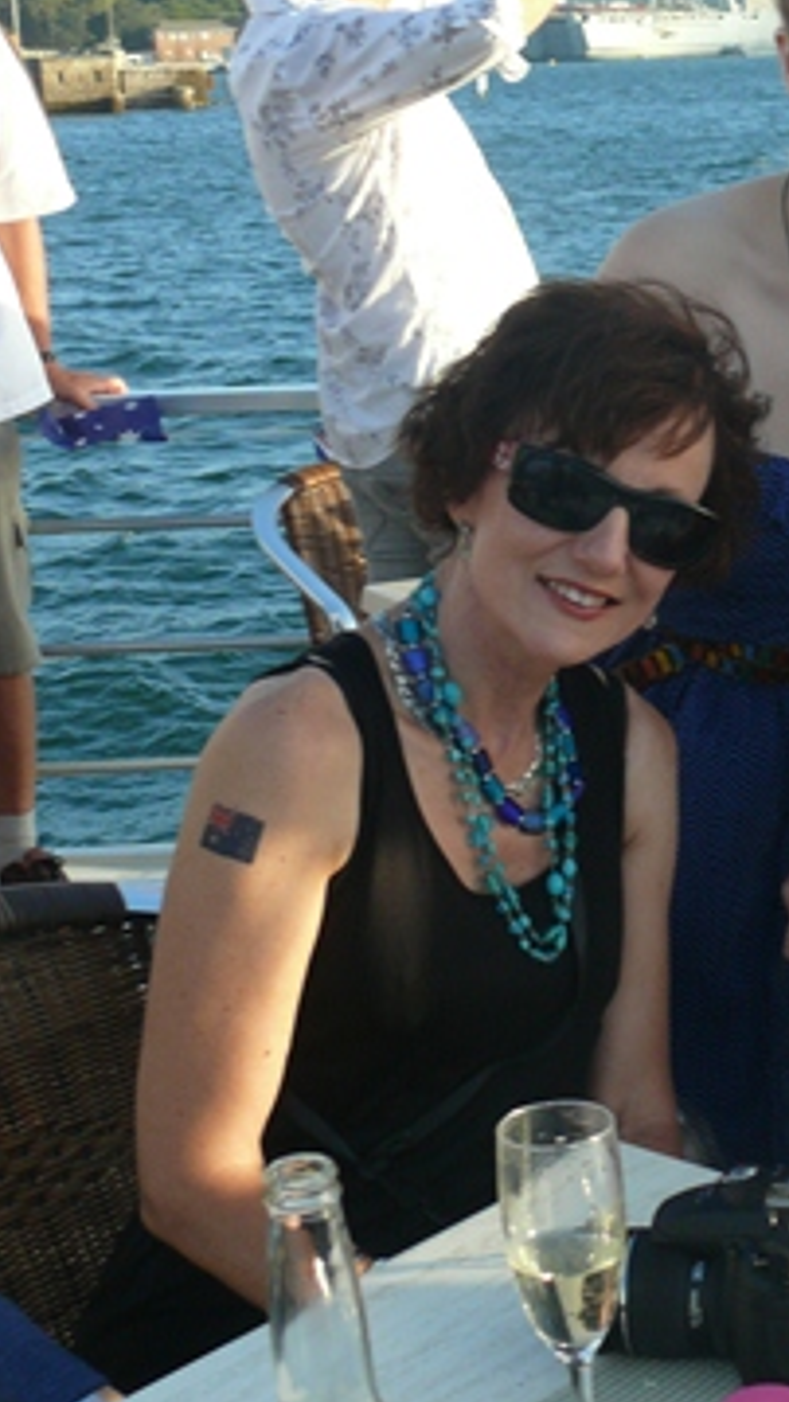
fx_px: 2529
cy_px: 613
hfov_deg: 16.3
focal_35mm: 68
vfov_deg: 31.0
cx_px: 1160
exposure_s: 1/200
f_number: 4
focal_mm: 7.4
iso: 100
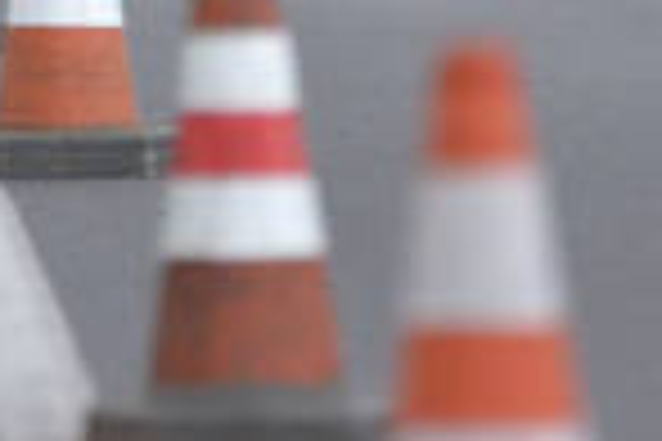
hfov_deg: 1.1
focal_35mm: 1832
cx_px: -419
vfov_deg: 0.8
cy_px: -515
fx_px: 33686
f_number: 6
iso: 400
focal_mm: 420
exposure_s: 1/1600
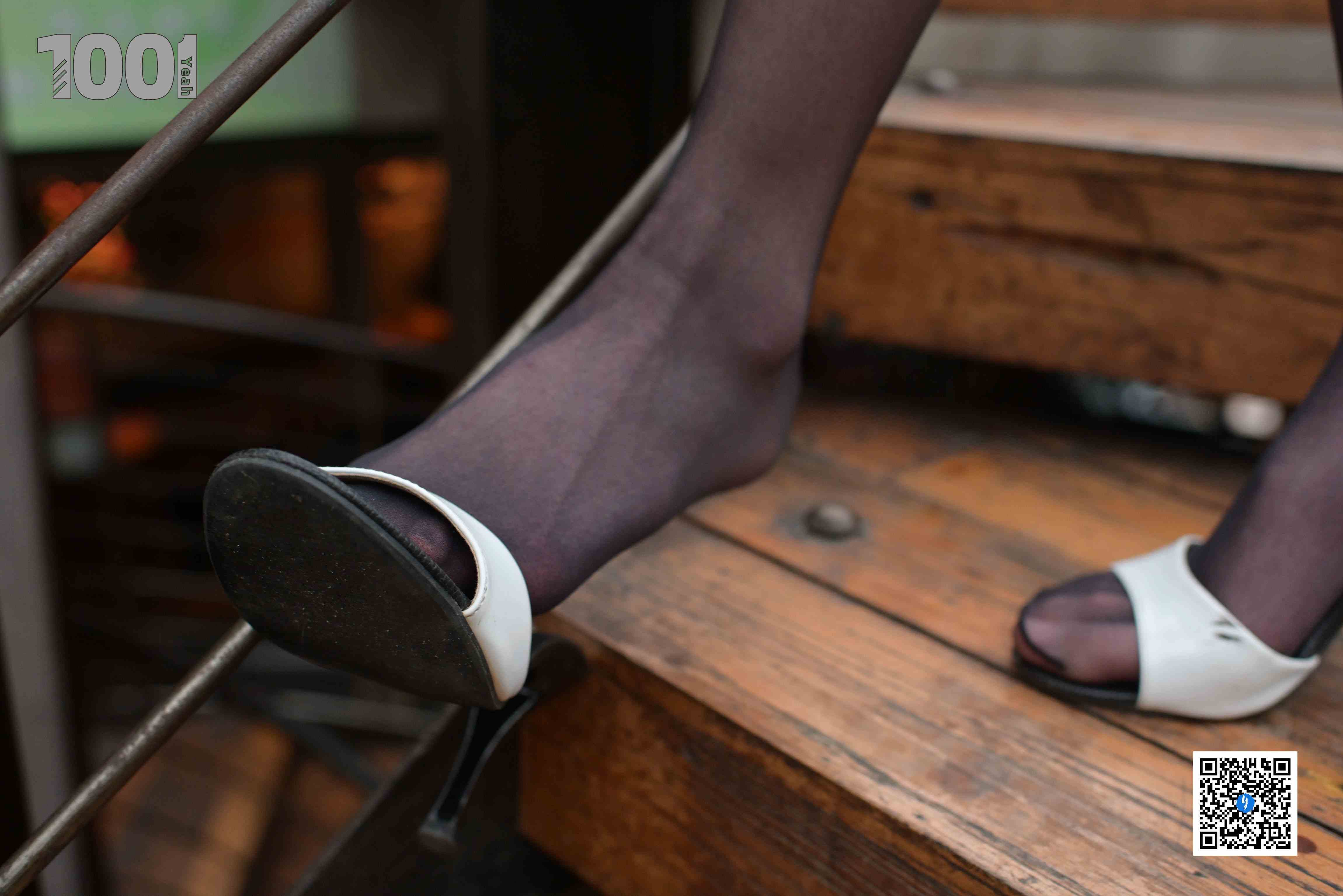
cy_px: 448
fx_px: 1306
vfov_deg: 37.9
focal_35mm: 35
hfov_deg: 54.4
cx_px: 672
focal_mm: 35
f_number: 3.5
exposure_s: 1/125
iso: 1250
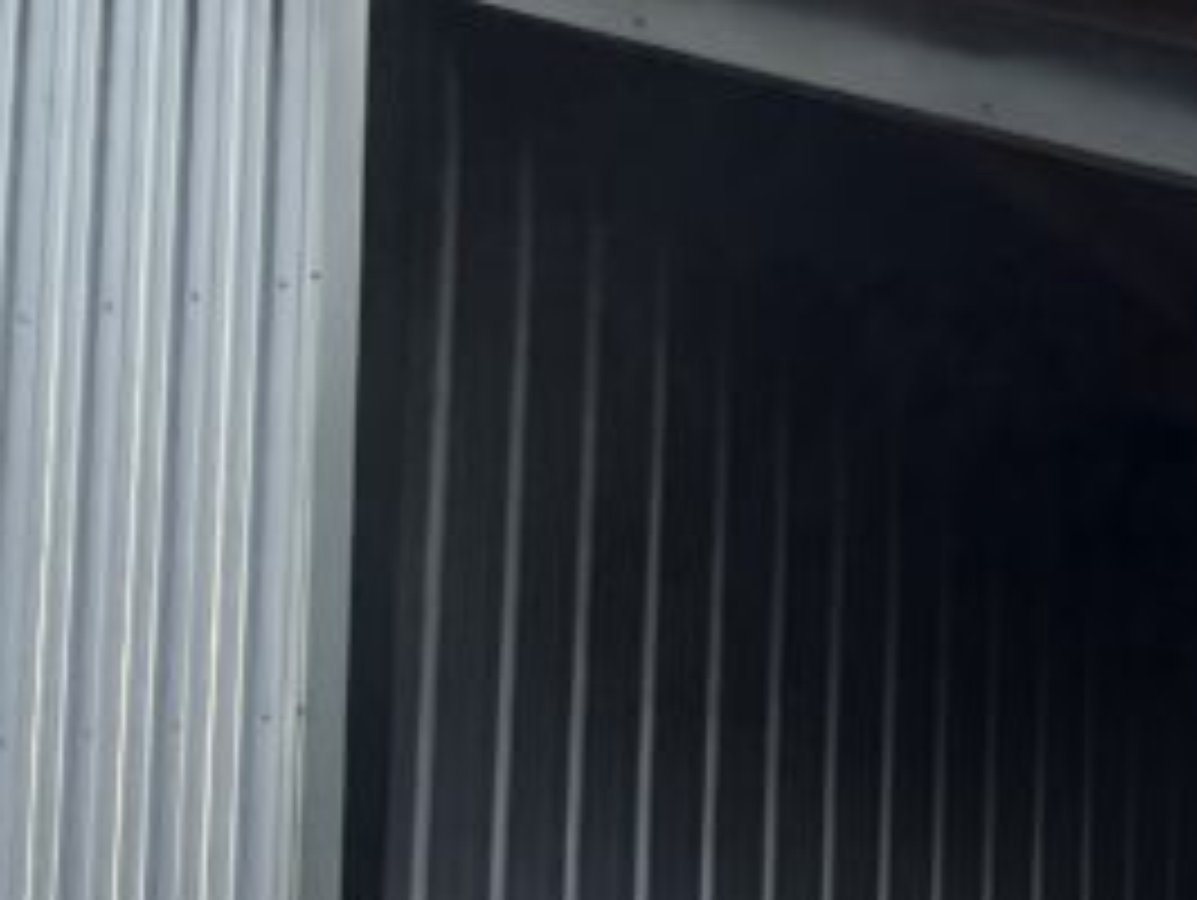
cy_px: 1436
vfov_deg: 13.7
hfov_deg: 17.0
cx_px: 1984
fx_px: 3461
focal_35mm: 100
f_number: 1.5
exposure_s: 1/780
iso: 50
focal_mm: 5.7
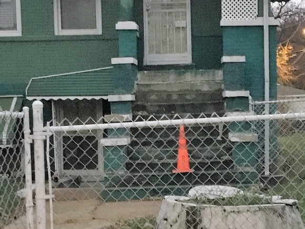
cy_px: 132
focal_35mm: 77
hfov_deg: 25.3
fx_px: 678
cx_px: 177
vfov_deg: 19.1
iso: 500
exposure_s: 1/15
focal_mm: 3.3
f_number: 2.4
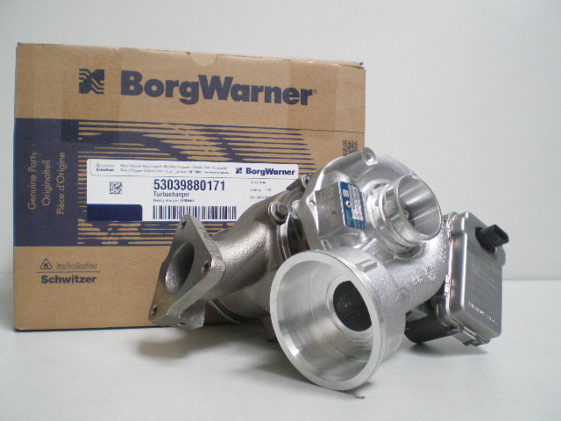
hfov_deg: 49.0
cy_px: 210
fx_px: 616
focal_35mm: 38
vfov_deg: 37.7
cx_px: 280
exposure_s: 1/13
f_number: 3.1
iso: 400
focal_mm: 6.3
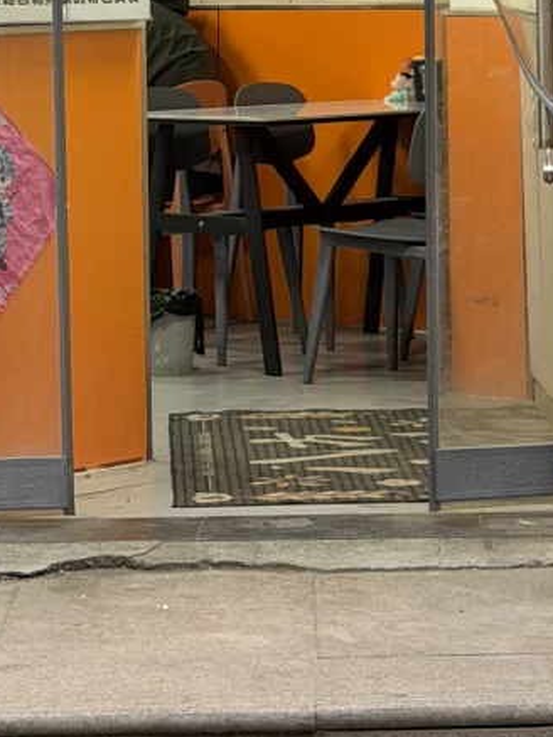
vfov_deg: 11.9
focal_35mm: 158
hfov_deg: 9.4
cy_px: -388
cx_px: 270
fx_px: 3364
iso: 100
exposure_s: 1/50
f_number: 1.78
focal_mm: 6.76
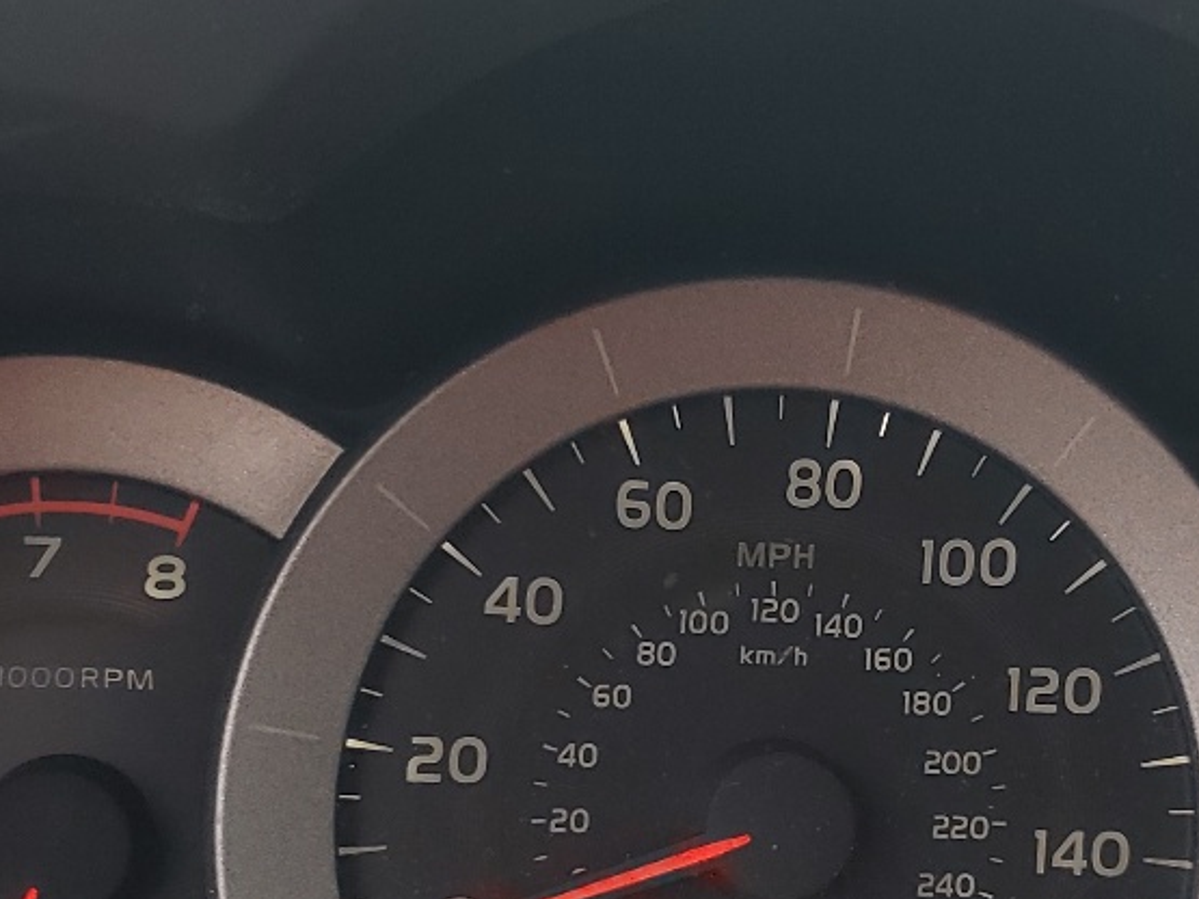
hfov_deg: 25.8
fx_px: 2597
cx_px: 812
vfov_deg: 19.5
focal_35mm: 75
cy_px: 672
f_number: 1.5
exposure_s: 1/120
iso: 83
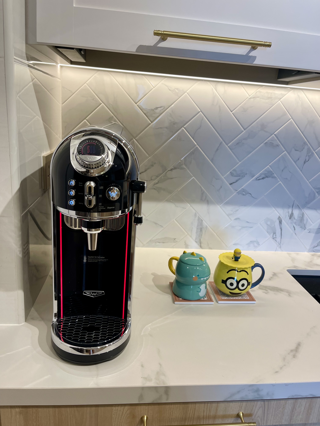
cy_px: 213
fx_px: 308
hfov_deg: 54.9
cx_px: 160
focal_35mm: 25
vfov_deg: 69.4
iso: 80
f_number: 1.6
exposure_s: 1/100
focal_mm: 5.1
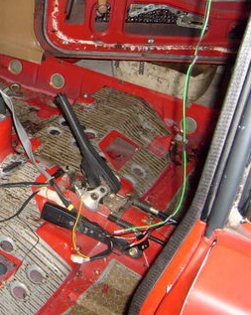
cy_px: 98
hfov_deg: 20.7
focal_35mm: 69
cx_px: -50
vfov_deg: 27.3
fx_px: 642
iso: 160
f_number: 2.8
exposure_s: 1/45
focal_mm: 5.8
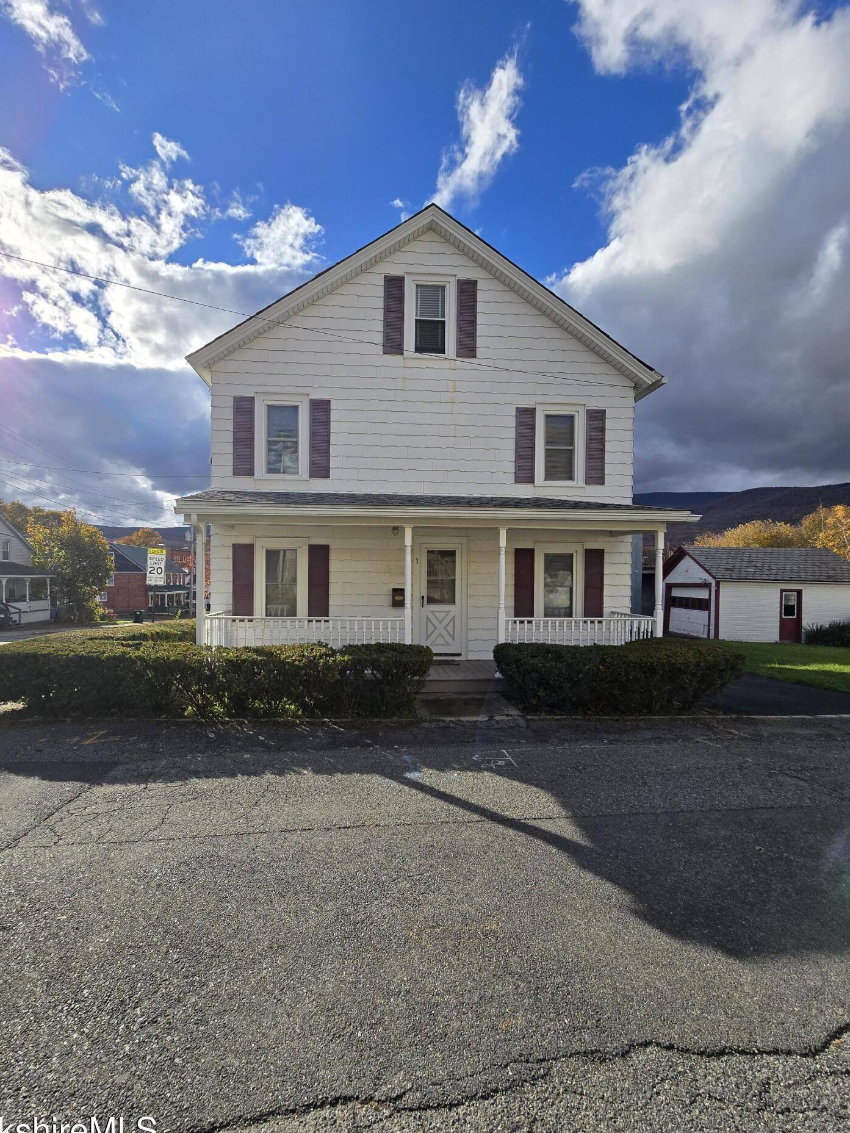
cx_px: 398
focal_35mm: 14
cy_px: 576
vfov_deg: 102.0
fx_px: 458
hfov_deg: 85.6
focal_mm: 2.2
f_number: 2.2
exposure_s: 1/2835
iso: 50
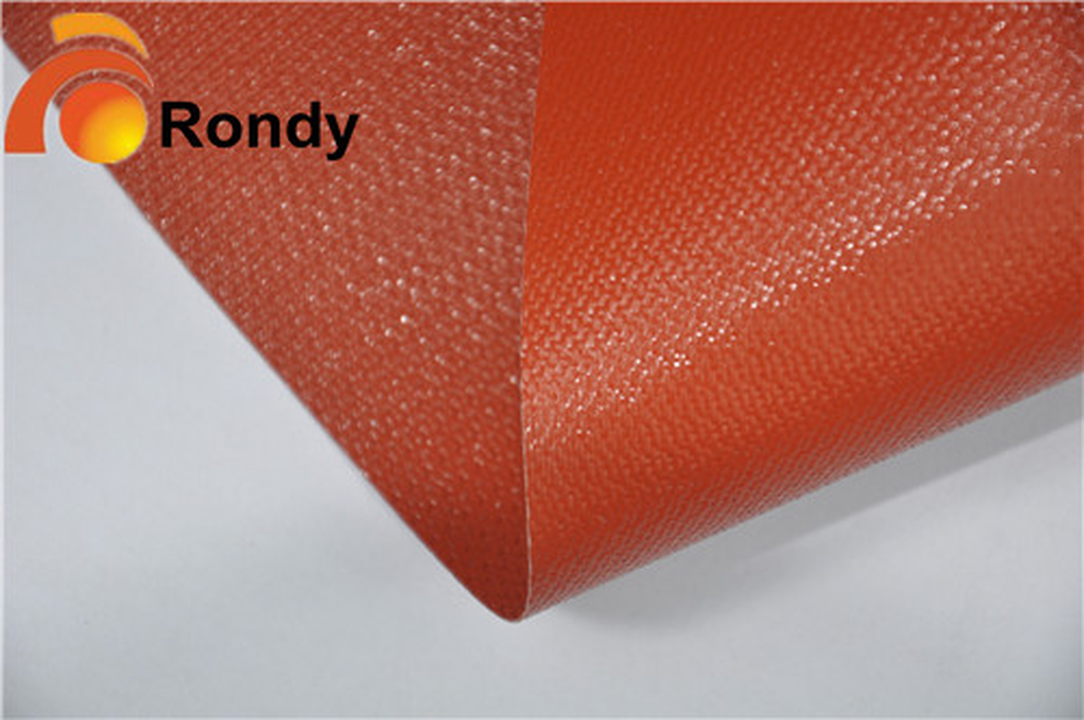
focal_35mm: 158
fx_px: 4736
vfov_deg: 8.7
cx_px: 542
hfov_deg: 13.1
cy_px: 360
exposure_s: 1/125
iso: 250
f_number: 5.6
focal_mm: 105
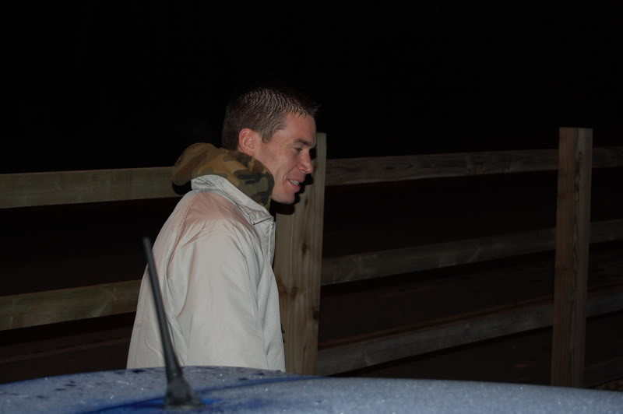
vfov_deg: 17.5
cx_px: 312
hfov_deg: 26.0
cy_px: 207
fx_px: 1349
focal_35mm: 78
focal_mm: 52
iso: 400
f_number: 5.6
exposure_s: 1/60
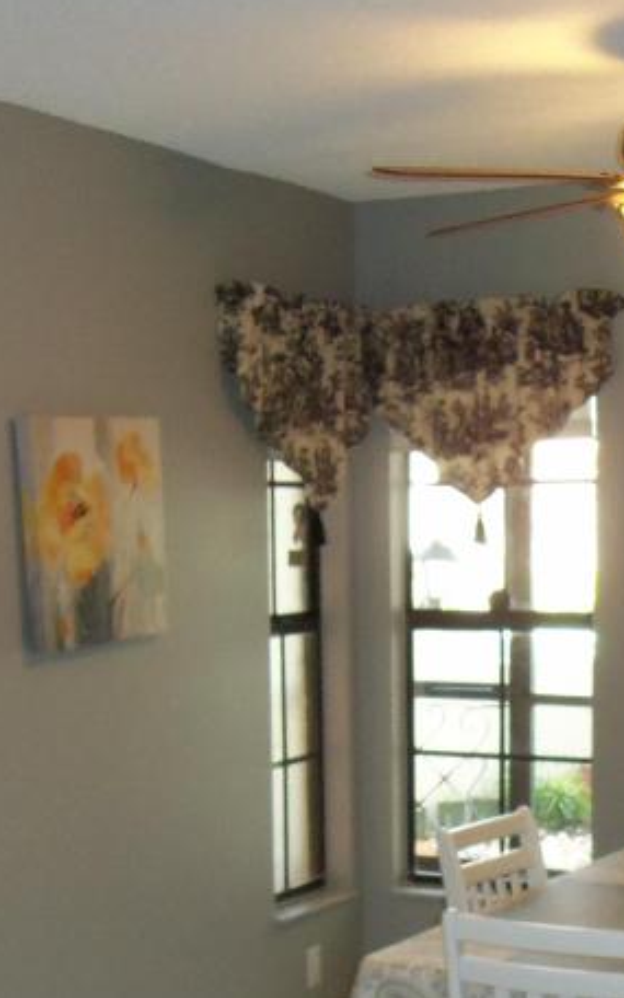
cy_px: 816
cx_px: 372
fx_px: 1877
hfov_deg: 18.9
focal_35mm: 69
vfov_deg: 29.0
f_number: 3.4
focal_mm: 5.2
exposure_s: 1/30
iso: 160
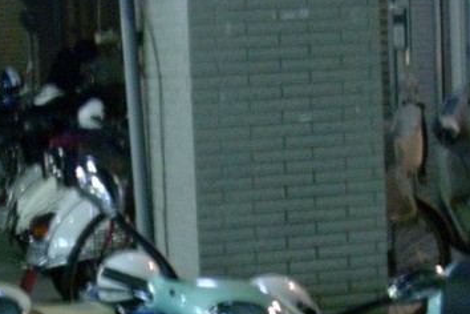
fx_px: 1749
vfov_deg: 10.1
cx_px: 147
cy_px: 365
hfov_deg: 15.3
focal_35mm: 134
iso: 200
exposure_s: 1/2.8
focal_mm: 6.7
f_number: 2.9
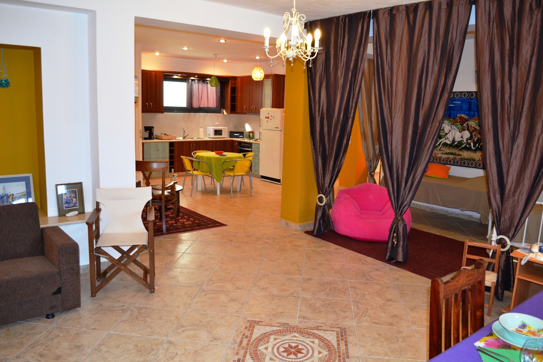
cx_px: 272
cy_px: 181
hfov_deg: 67.4
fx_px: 407
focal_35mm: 27
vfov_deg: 47.9
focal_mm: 18
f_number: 3.5
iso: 800
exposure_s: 1/60
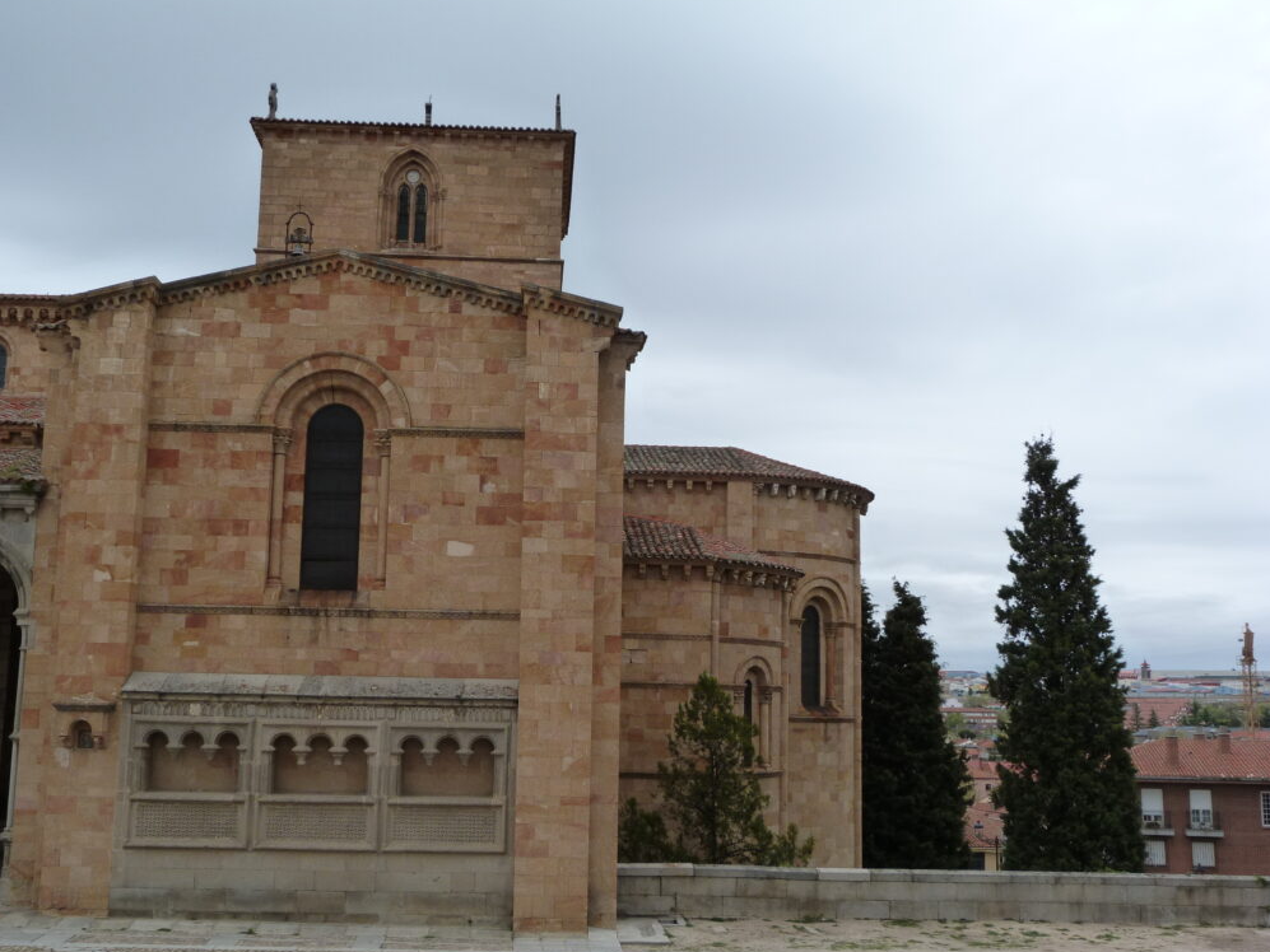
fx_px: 1394
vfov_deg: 37.7
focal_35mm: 38
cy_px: 480
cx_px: 622
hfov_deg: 49.0
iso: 125
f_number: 5.6
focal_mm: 6.7
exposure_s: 1/250
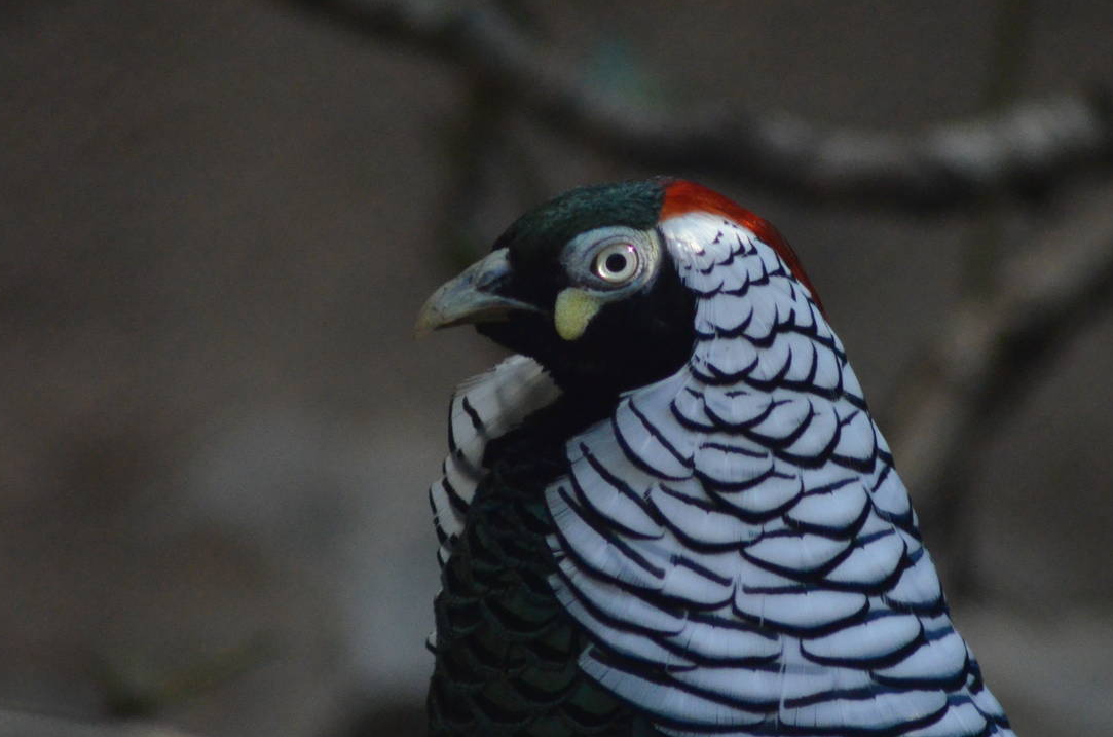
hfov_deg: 3.1
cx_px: 666
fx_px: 20514
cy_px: 493
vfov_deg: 2.1
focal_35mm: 665
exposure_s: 1/500
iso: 3200
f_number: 5.6
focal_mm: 300
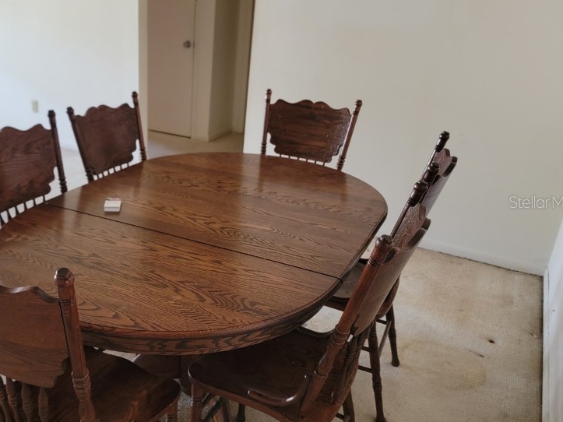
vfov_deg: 41.8
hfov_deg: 52.8
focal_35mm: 34
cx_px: 184
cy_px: 202
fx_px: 553
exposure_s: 1/40
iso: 400
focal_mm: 6.7
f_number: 1.8
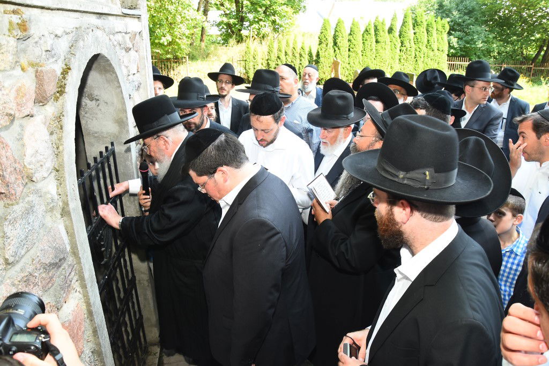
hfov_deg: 67.4
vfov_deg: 47.9
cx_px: 274
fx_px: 412
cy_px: 183
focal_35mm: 27
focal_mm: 18
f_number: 7.1
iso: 500
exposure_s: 1/100
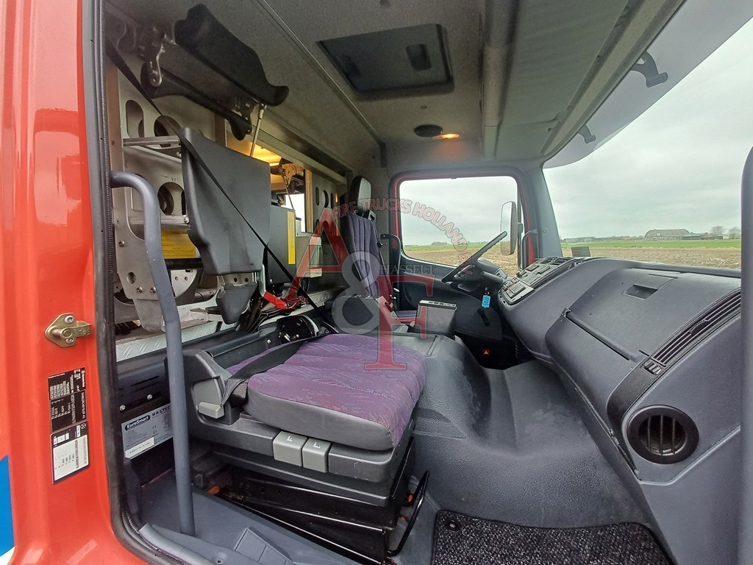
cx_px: 376
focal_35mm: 16
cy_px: 282
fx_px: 348
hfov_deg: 94.5
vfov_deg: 78.1
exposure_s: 1/50
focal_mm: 1.64
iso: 64
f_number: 2.2
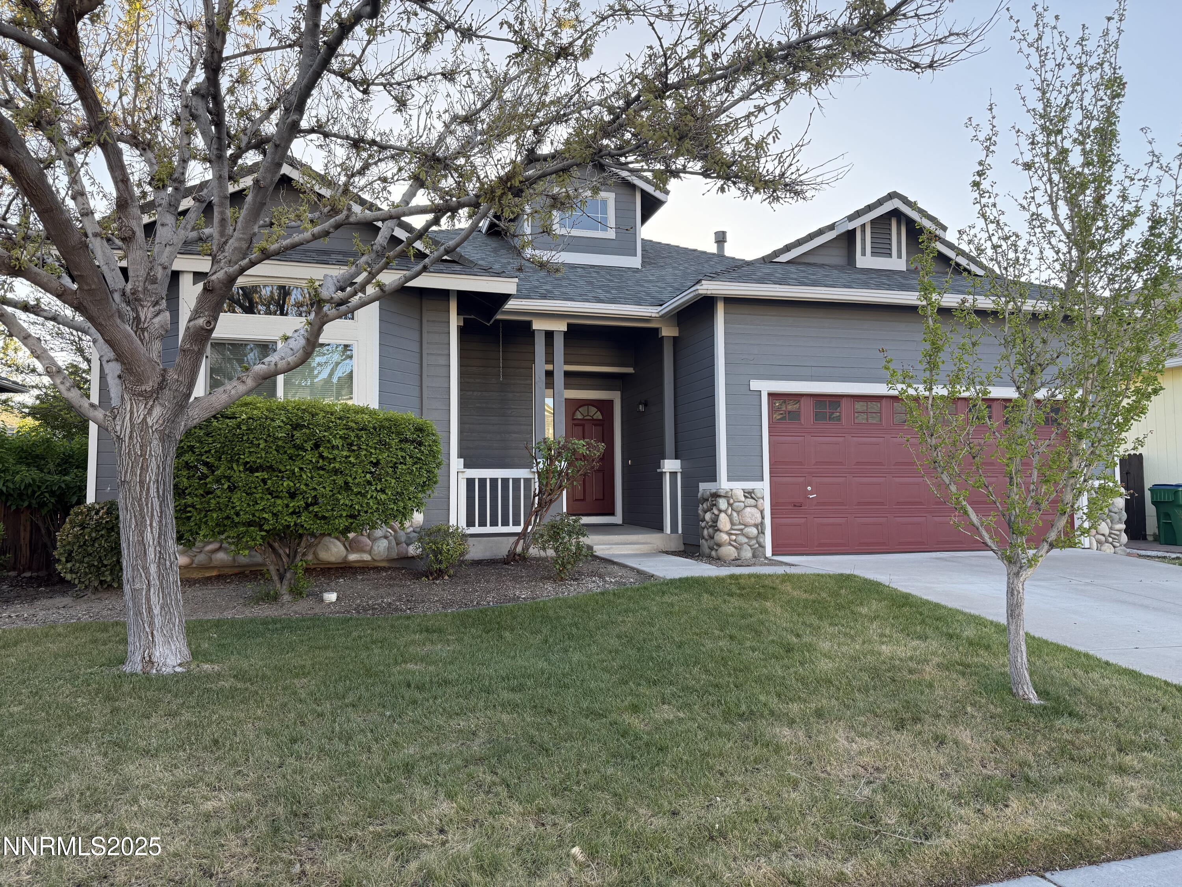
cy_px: 444
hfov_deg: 71.6
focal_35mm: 24
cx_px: 591
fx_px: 820
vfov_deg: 56.8
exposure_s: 1/575
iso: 100
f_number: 1.78
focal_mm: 6.76
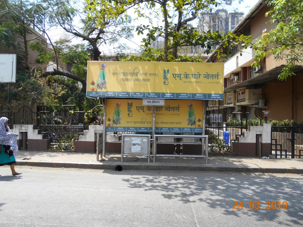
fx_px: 228
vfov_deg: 53.1
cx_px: 152
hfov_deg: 67.3
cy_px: 114
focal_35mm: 26
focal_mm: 4.6
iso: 80
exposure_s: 1/320
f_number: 3.2
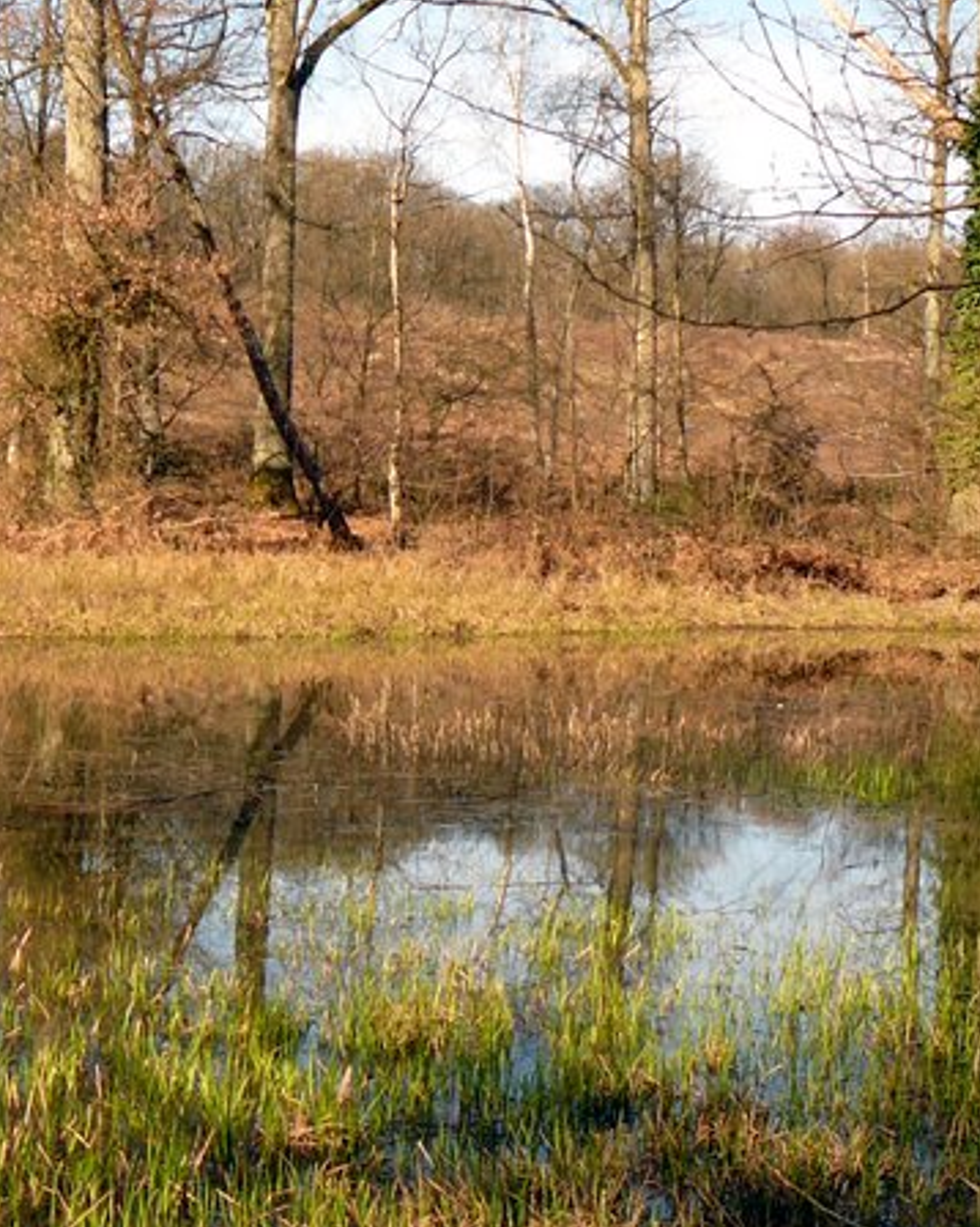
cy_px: 520
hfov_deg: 24.5
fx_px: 2213
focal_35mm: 61
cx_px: 156
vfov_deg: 30.9
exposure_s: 1/500
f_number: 2.8
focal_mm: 5.2
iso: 80
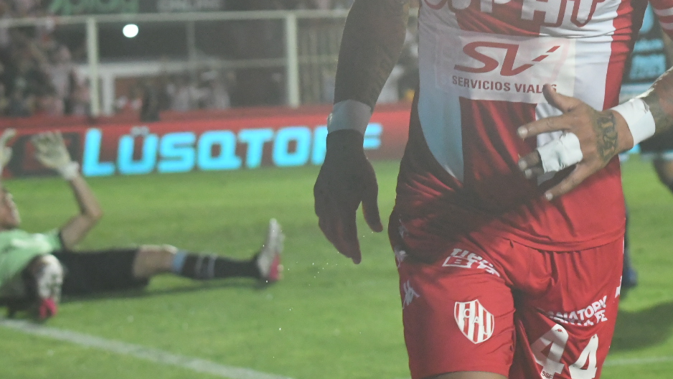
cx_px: 438
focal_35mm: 190
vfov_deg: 6.4
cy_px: 27
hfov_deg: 11.3
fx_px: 3391
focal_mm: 70
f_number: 4.5
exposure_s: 1/1000
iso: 5000
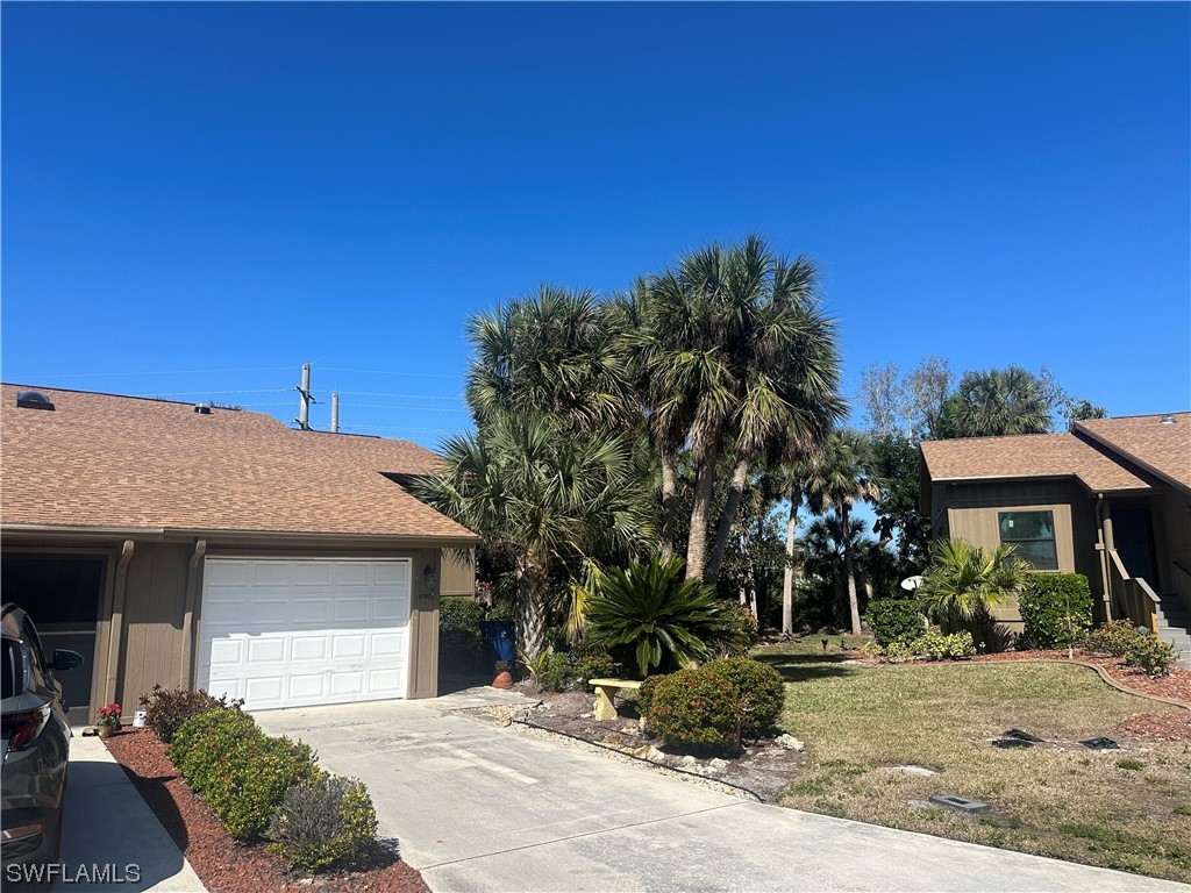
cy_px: 446
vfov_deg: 56.8
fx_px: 826
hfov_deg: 71.6
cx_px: 596
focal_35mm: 24
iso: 80
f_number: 1.78
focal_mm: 6.86
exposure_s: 1/5000
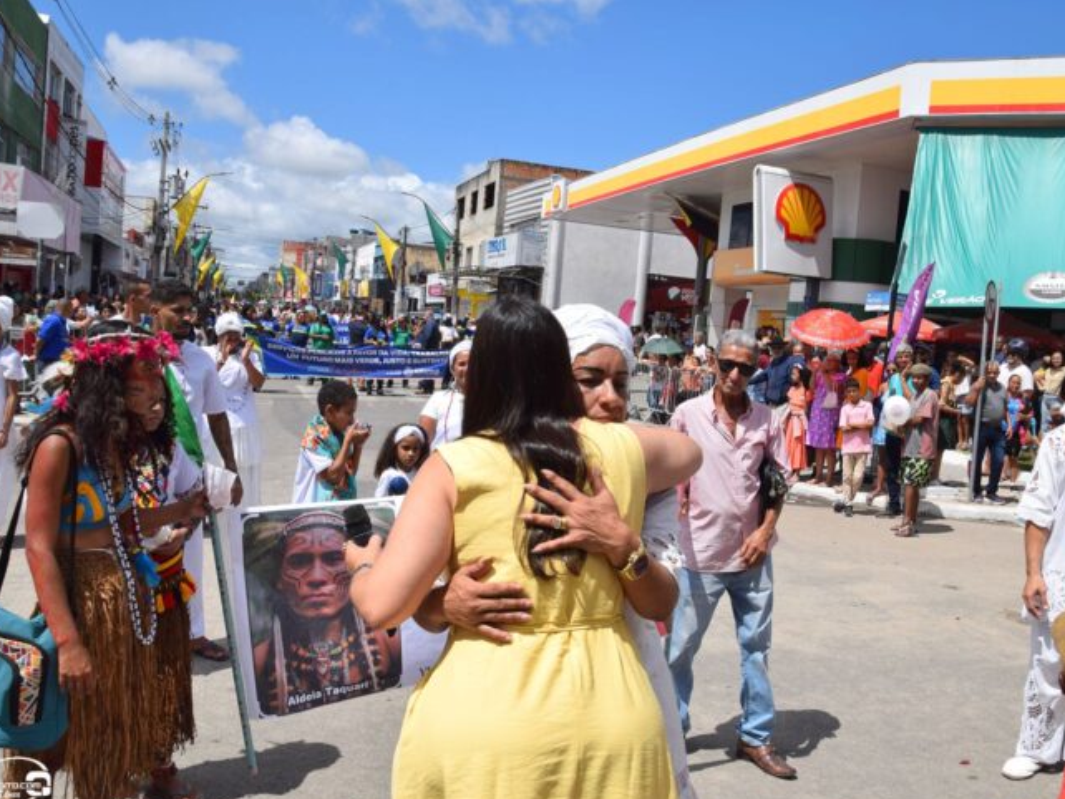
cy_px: 409
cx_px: 566
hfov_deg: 59.9
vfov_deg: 46.8
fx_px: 923
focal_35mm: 30
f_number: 11
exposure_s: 1/500
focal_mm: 18
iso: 200
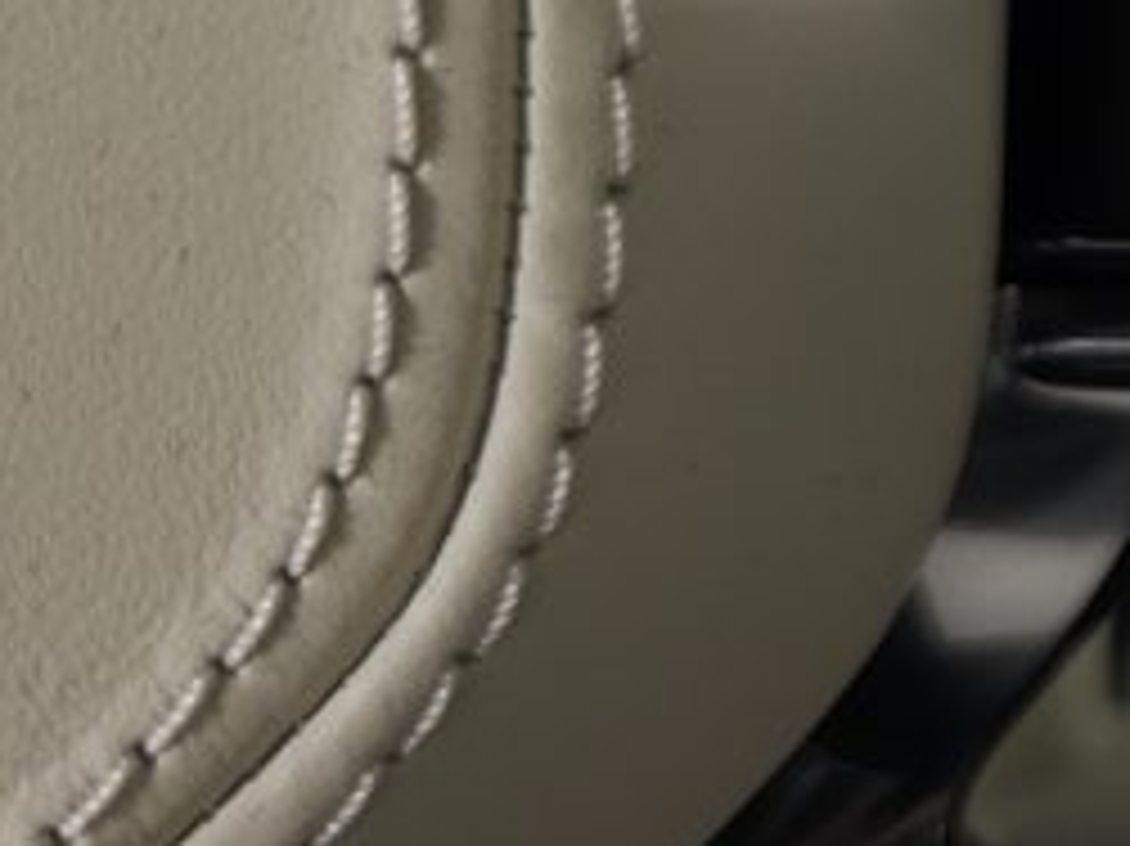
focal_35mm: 94
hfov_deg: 16.2
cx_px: 2246
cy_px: -76
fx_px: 3067
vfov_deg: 15.3
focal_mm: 6.3
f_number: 1.7
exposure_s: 1/60
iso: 100
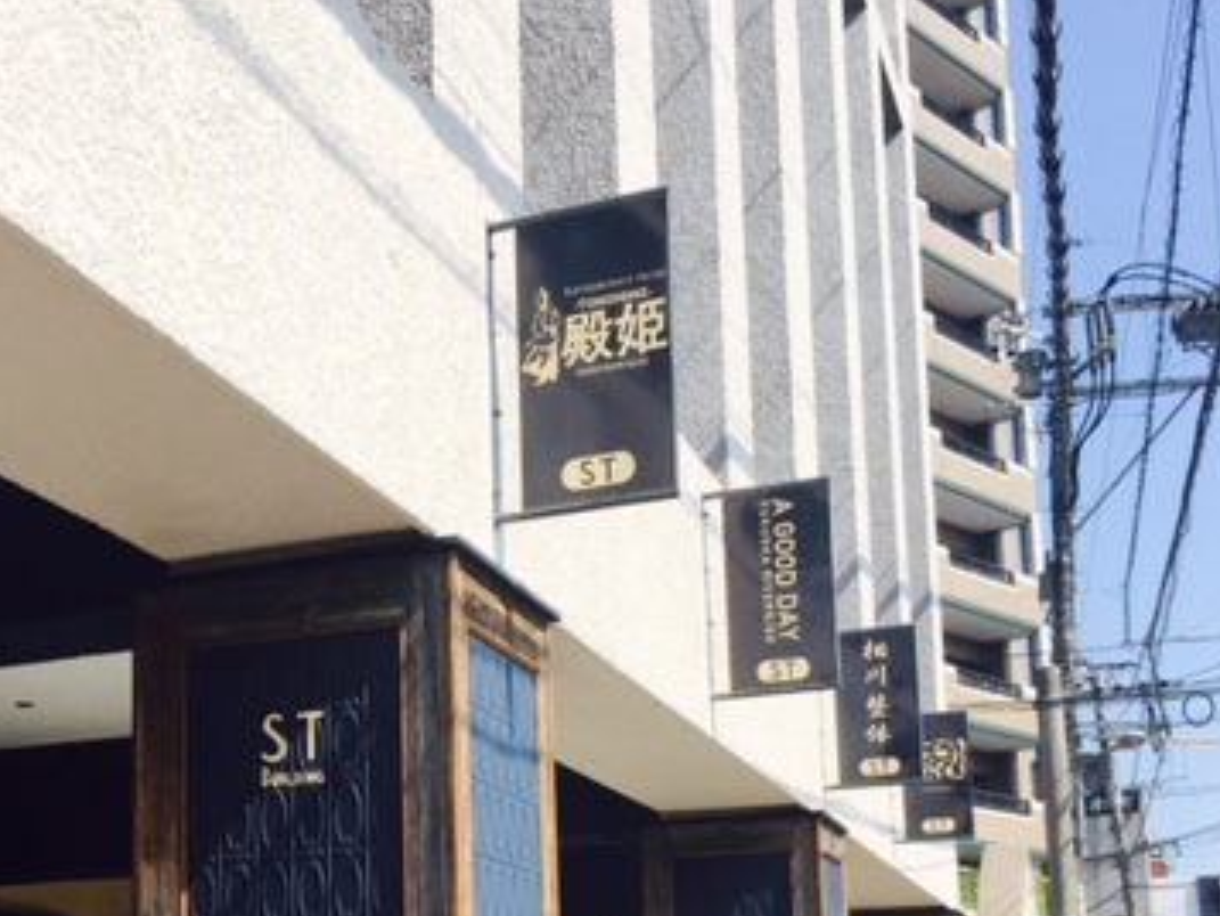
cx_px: 267
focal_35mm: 52
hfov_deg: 35.8
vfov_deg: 27.2
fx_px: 1833
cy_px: 807
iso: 32
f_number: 2.2
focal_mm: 4.15
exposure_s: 1/1883
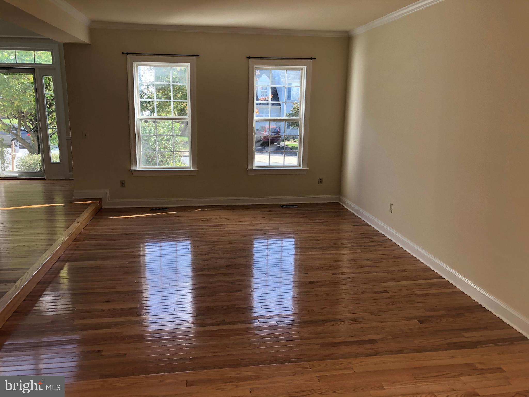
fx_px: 428
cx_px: 264
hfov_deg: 63.4
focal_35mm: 28
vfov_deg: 49.7
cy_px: 198
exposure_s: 1/120
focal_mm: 3.99
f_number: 1.8
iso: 25
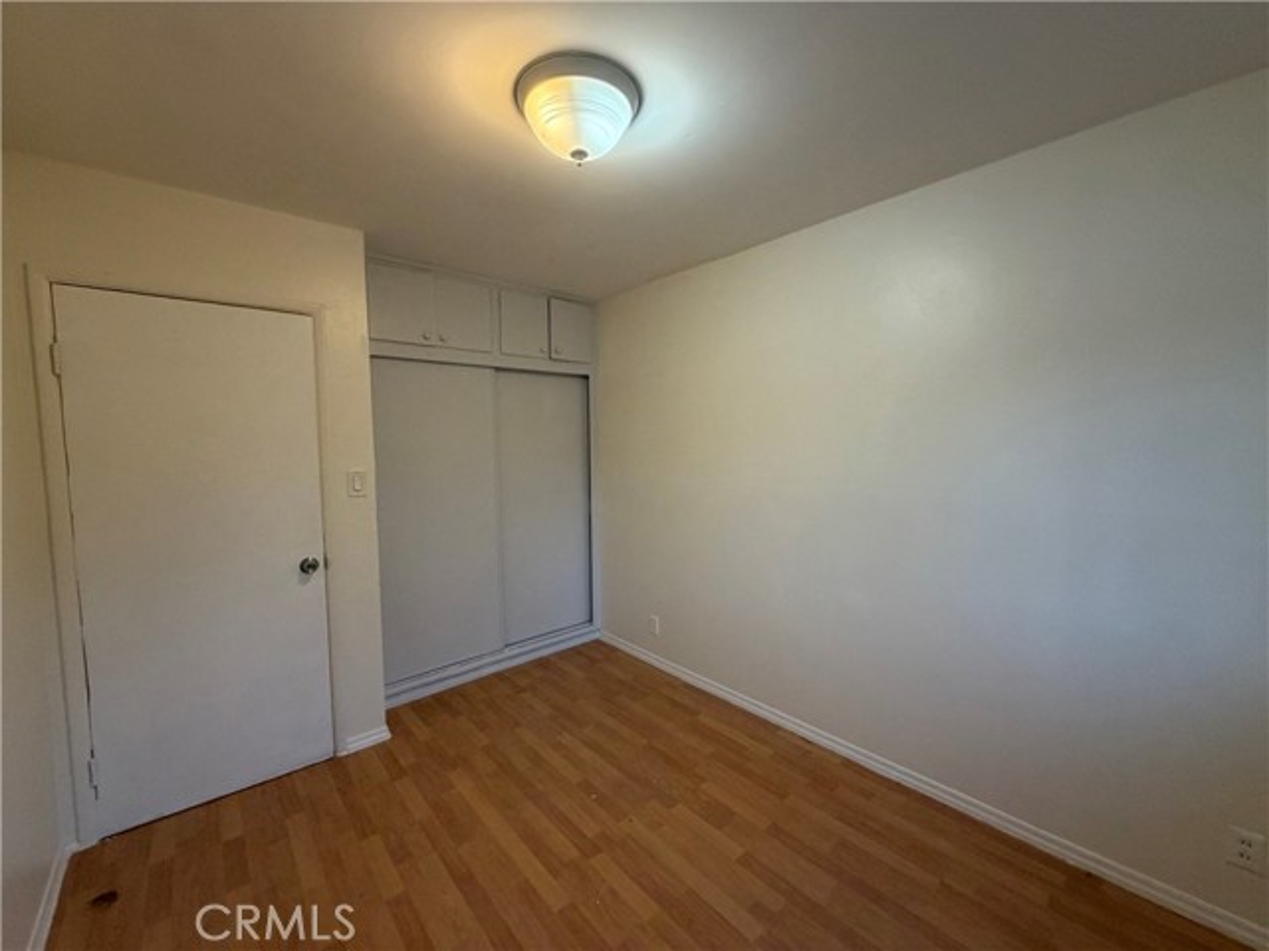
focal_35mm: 14
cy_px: 476
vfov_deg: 85.7
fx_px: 513
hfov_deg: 102.1
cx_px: 634
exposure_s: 1/60
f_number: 2.2
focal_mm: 2.22
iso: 250
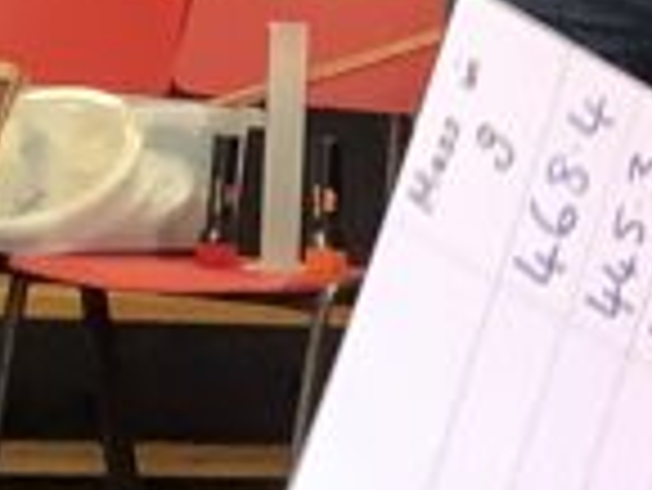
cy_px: 112
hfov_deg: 9.0
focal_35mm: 219
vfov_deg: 6.8
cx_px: 553
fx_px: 4128
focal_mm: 3.3
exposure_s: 1/50
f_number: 2.4
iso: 160
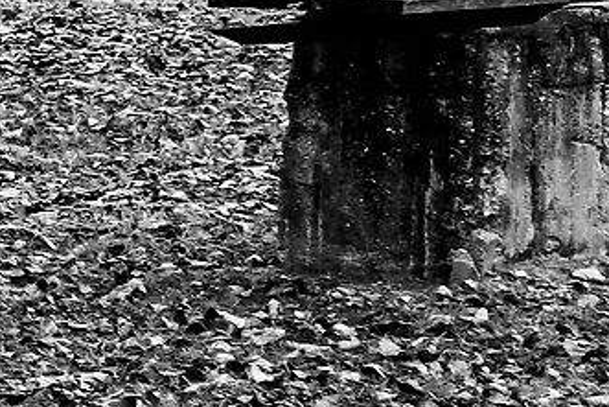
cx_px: -1126
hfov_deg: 8.6
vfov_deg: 6.8
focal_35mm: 203
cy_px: 64
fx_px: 3435
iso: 400
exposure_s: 1/30
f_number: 11
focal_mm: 28
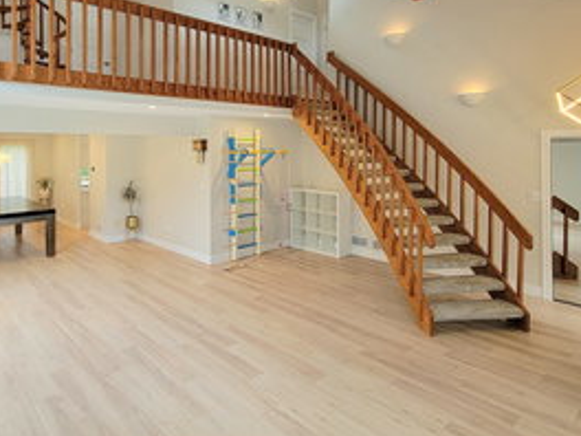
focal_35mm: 21
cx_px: 241
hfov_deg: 78.3
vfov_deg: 61.9
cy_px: 145
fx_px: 352
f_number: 2.2
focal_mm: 2.2
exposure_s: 1/60
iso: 100
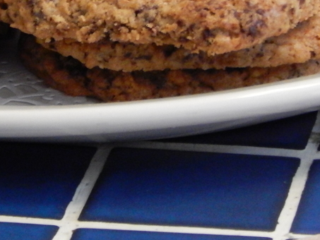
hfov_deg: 4.6
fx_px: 3967
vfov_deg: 3.5
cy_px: -54
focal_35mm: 429
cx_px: 102
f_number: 5.1
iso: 800
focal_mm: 28.7
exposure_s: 1/25
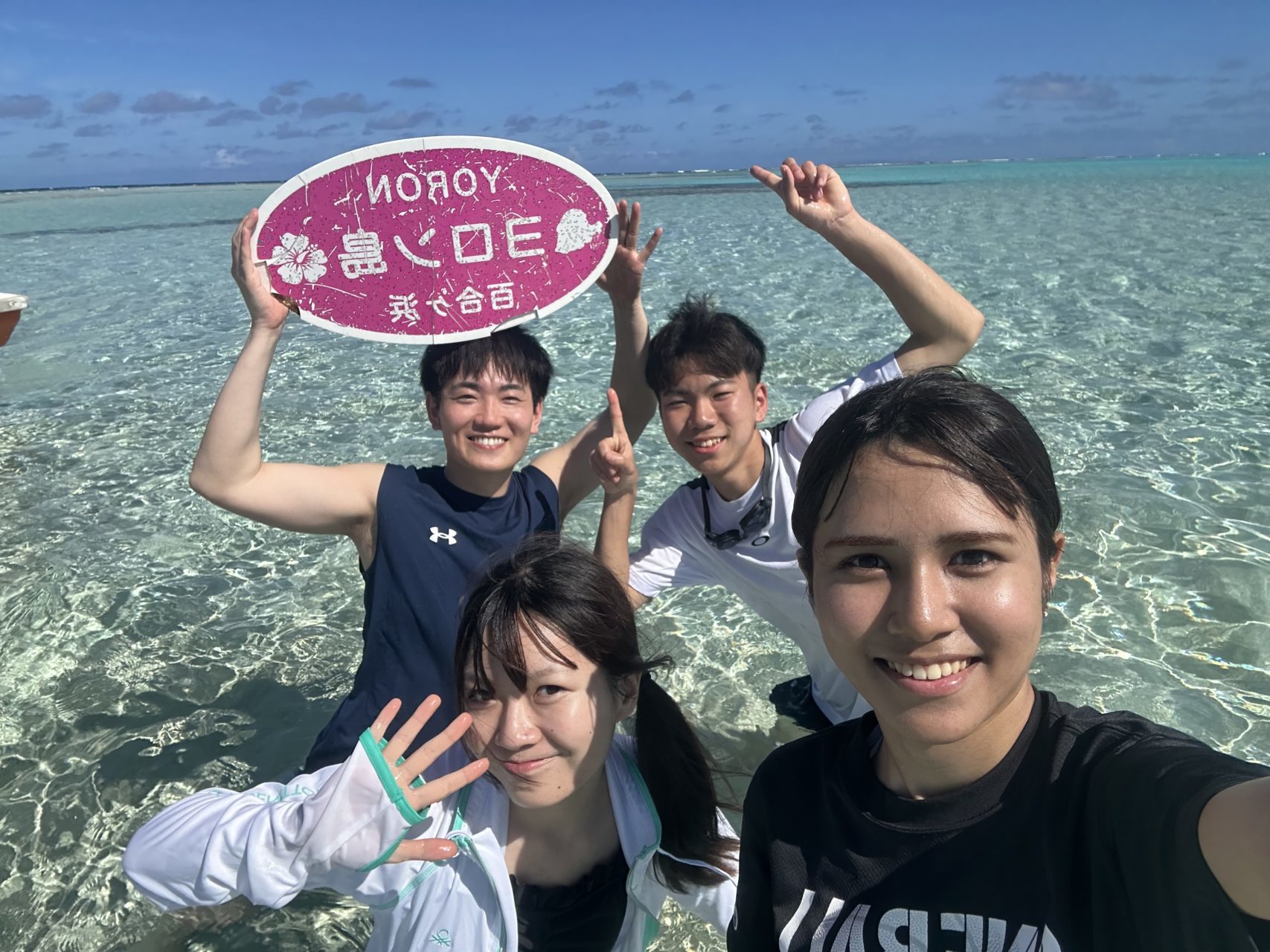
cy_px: 476
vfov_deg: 58.9
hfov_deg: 73.9
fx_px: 844
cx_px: 635
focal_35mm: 23
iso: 25
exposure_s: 1/1739
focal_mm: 2.69
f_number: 1.9
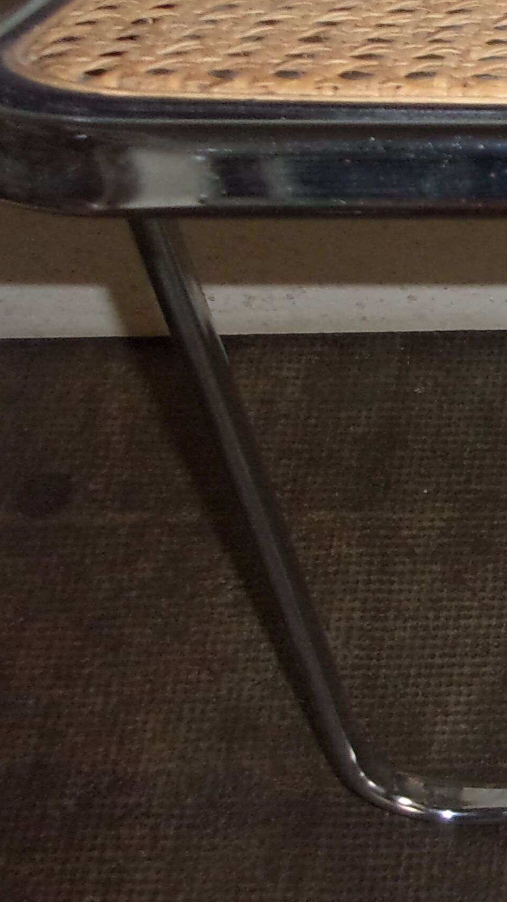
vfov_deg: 25.5
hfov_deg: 13.0
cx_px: 939
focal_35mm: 83
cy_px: 318
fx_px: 1983
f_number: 3.9
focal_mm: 5.1
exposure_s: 1/34
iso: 200
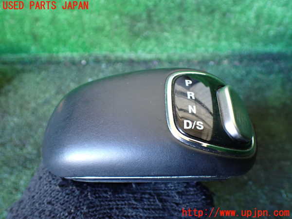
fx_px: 253
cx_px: 146
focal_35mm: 30
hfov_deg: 60.0
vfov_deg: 46.8
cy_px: 110
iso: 800
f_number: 2.3
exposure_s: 1/60
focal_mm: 5.4
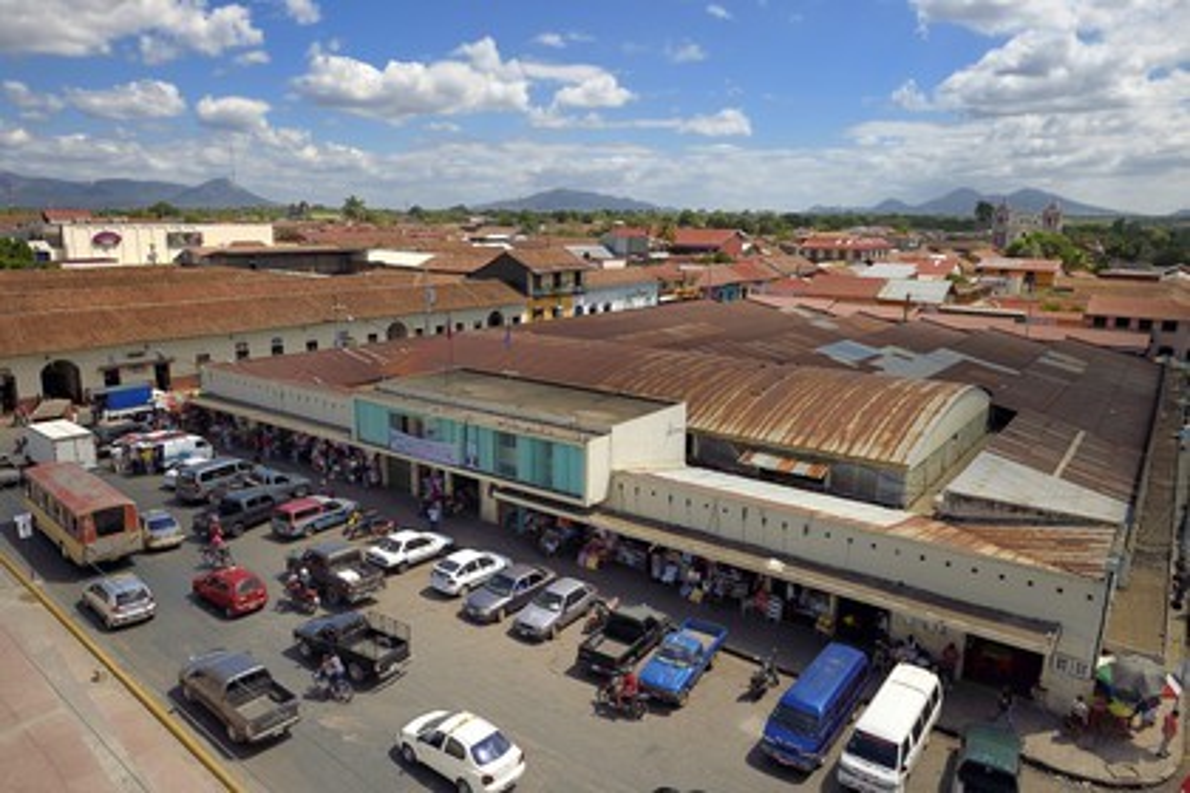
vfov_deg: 53.1
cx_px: 595
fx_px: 793
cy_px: 396
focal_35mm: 24
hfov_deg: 73.7
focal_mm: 24
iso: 200
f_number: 9
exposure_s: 1/400
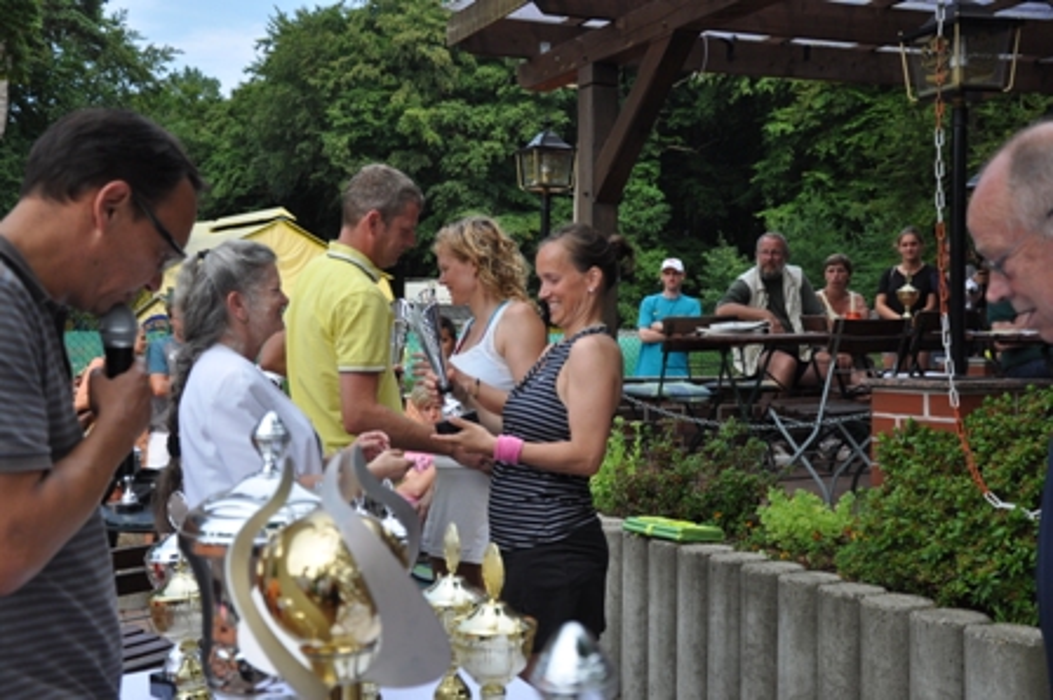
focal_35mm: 42
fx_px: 1228
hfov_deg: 46.4
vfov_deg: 31.8
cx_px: 526
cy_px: 350
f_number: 4.5
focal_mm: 28
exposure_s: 1/1250
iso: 400
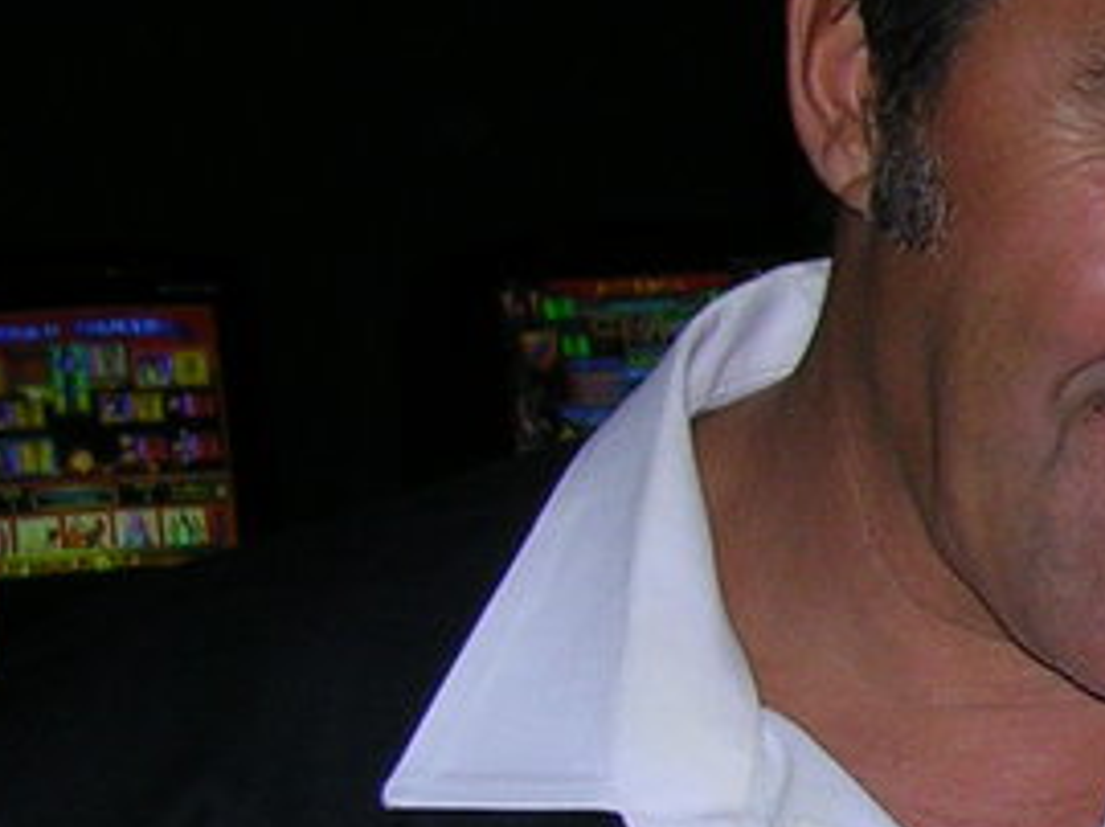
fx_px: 4497
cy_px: 512
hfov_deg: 12.7
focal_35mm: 141
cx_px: 1989
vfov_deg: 10.5
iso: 50
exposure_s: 1/60.1
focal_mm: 5.8
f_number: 2.8
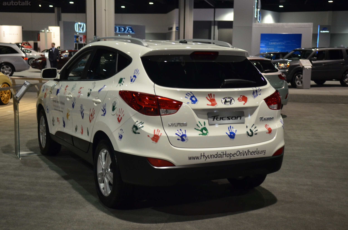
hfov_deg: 39.0
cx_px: 174
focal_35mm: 51
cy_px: 115
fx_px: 492
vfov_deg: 26.4
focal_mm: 34
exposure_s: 1/80
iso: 1600
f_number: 2.8
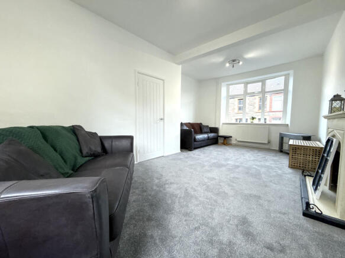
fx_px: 140
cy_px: 129
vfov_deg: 85.7
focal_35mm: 14
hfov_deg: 102.1
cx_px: 172
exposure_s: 1/100
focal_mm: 2.22
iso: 200
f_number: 2.2
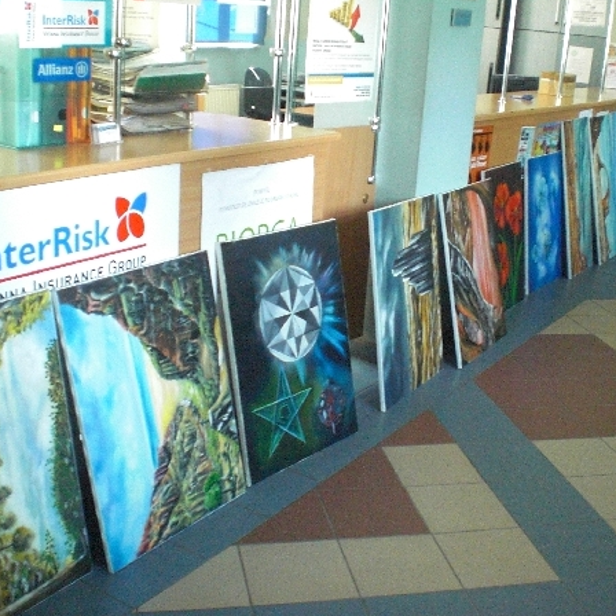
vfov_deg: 37.6
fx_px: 906
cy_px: 308
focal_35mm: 45
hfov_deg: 37.5
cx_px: 336
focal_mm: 6.3
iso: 800
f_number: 3.1
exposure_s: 1/80
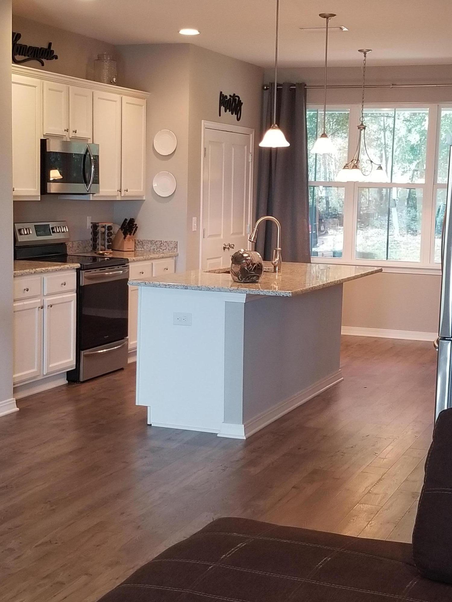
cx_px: 226
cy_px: 301
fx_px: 453
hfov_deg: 53.1
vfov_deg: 67.3
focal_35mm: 26
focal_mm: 4.25
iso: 160
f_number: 1.7
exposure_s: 1/40
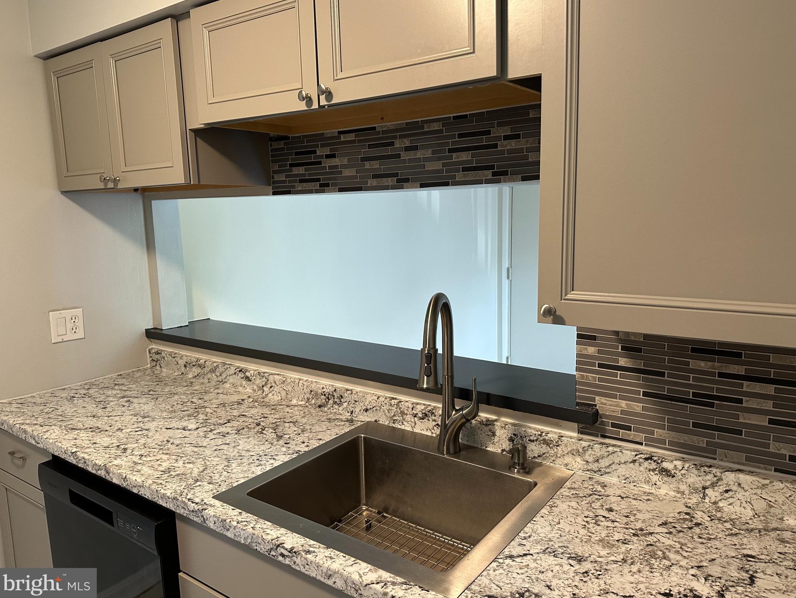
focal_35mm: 25
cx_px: 410
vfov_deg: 54.9
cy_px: 290
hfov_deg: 69.4
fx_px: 575
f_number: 1.78
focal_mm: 6.86
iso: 200
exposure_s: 1/60
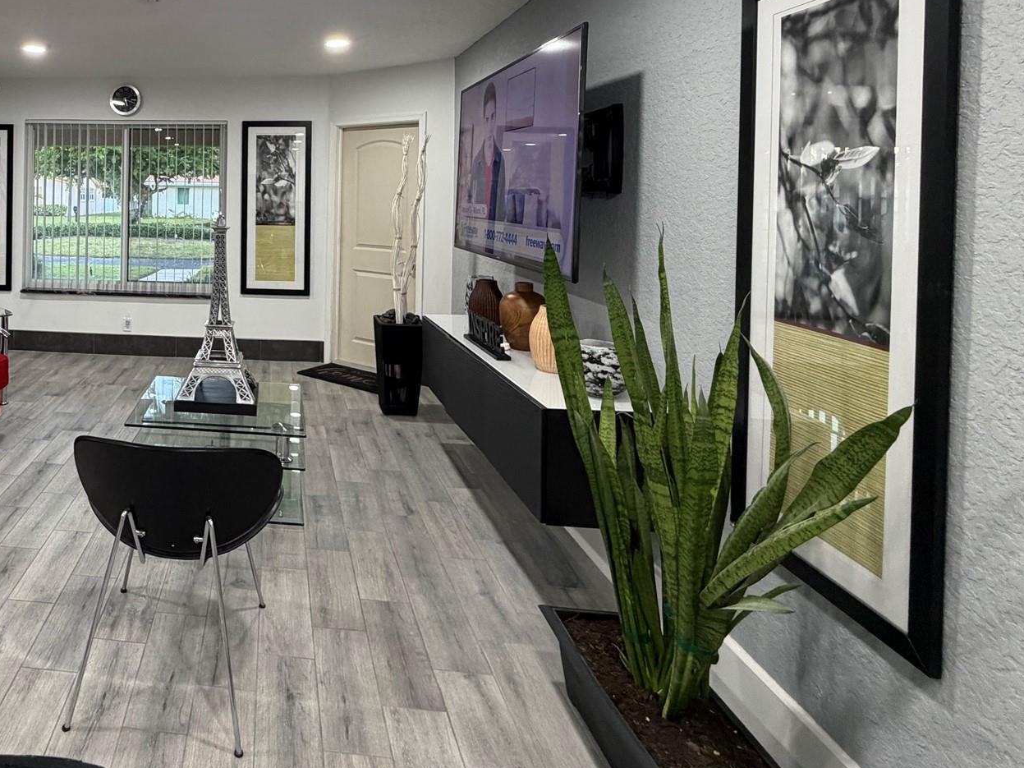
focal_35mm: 23
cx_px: 205
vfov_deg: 56.2
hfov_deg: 67.1
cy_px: 200
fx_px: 680
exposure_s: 1/60
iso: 250
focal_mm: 2.22
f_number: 2.2
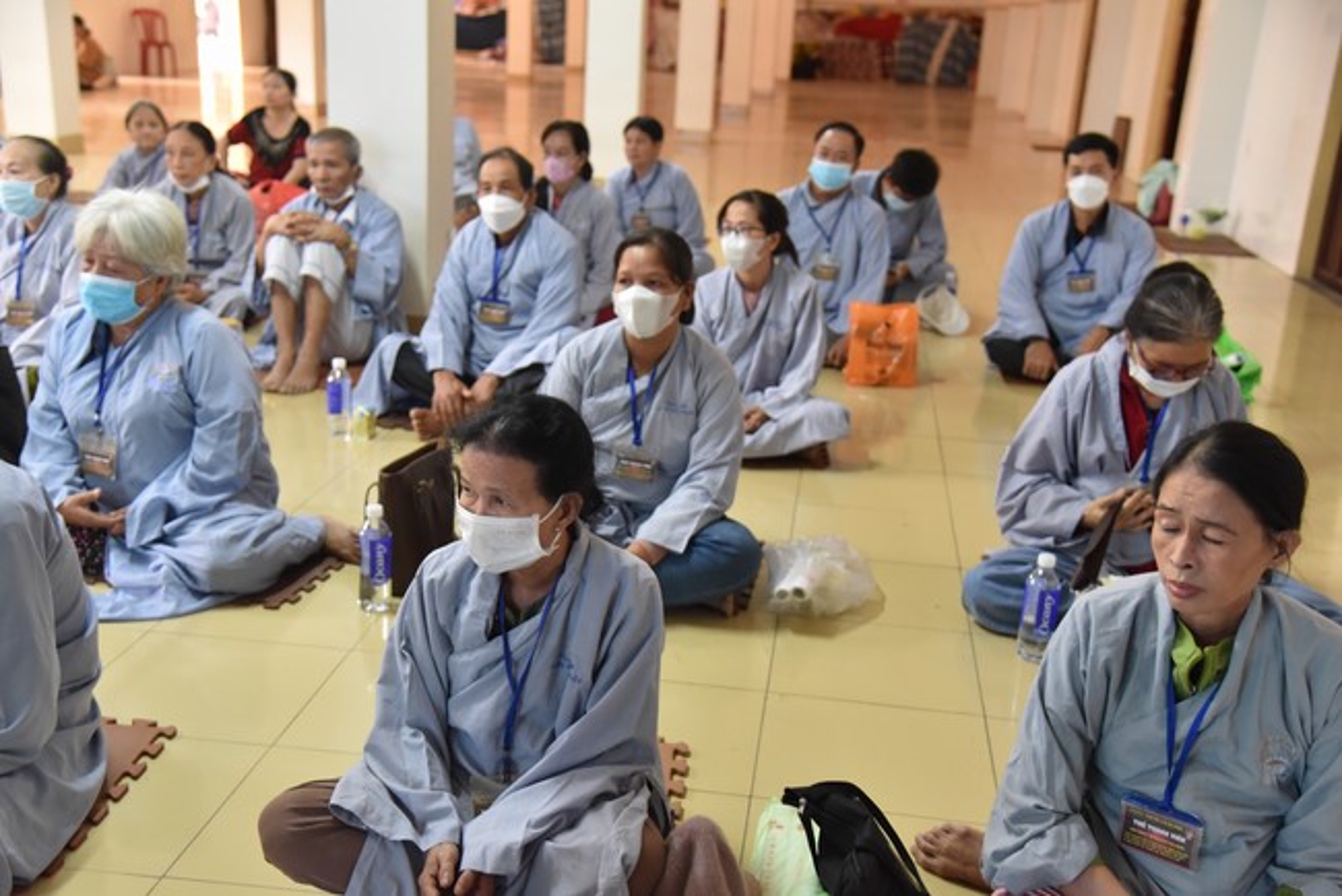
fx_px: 1492
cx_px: 671
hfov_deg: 48.4
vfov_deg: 33.4
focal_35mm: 40
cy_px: 448
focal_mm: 40
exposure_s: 1/60
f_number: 4
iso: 3600
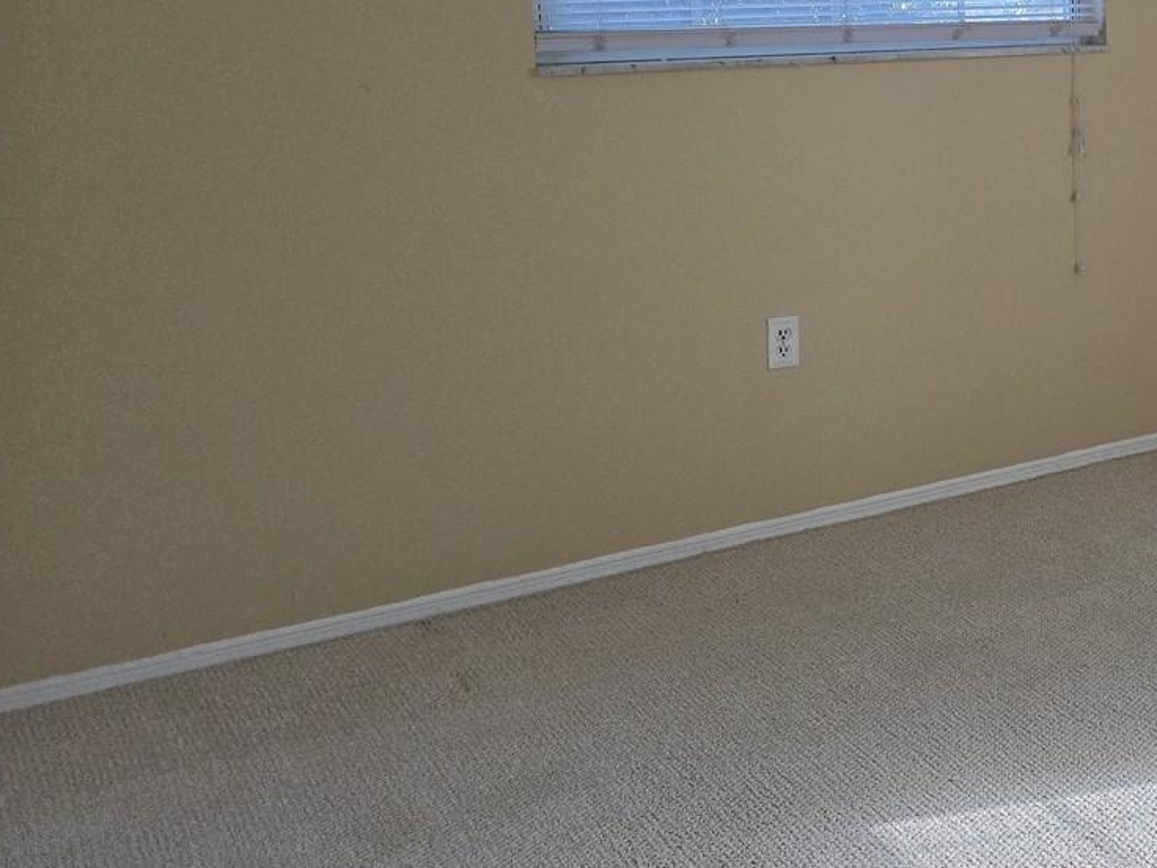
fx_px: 1671
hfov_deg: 33.8
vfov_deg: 28.7
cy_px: 215
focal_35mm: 50
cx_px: 1237
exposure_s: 1/180
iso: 80
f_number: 1.7
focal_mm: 6.3
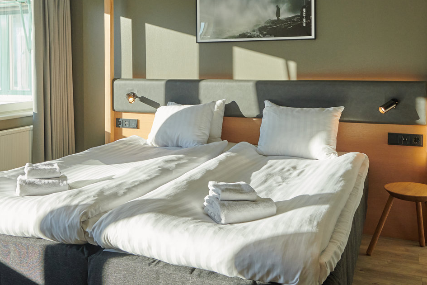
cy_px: 89
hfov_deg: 49.4
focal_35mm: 39
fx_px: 463
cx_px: 182
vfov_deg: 33.8
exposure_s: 1/250
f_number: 8
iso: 400
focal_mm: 18
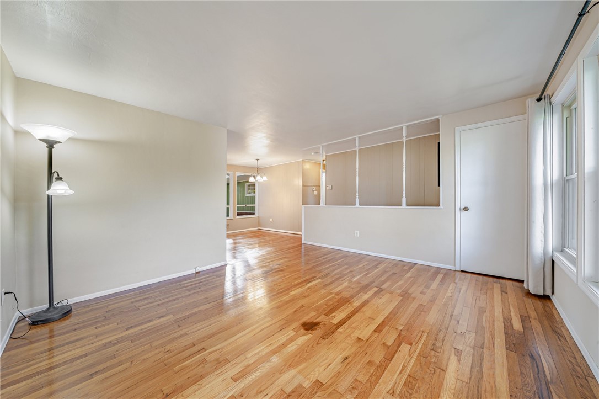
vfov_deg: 89.9
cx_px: 300
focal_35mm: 12
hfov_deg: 112.6
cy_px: 200
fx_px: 200
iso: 50
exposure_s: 1/20
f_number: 11
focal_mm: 12
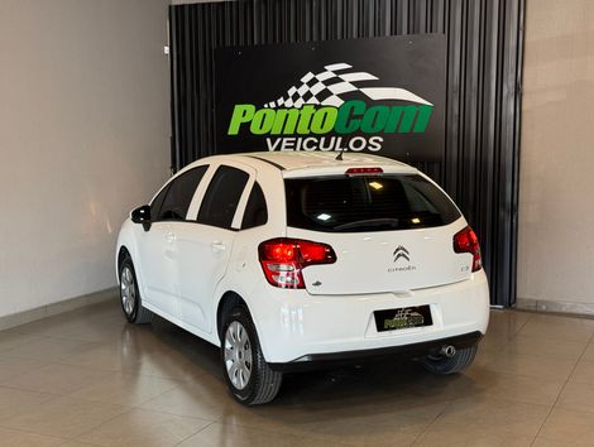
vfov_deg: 30.3
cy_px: 224
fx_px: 825
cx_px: 297
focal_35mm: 48
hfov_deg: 39.6
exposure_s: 1/60
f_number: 1.78
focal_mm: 6.76
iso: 80
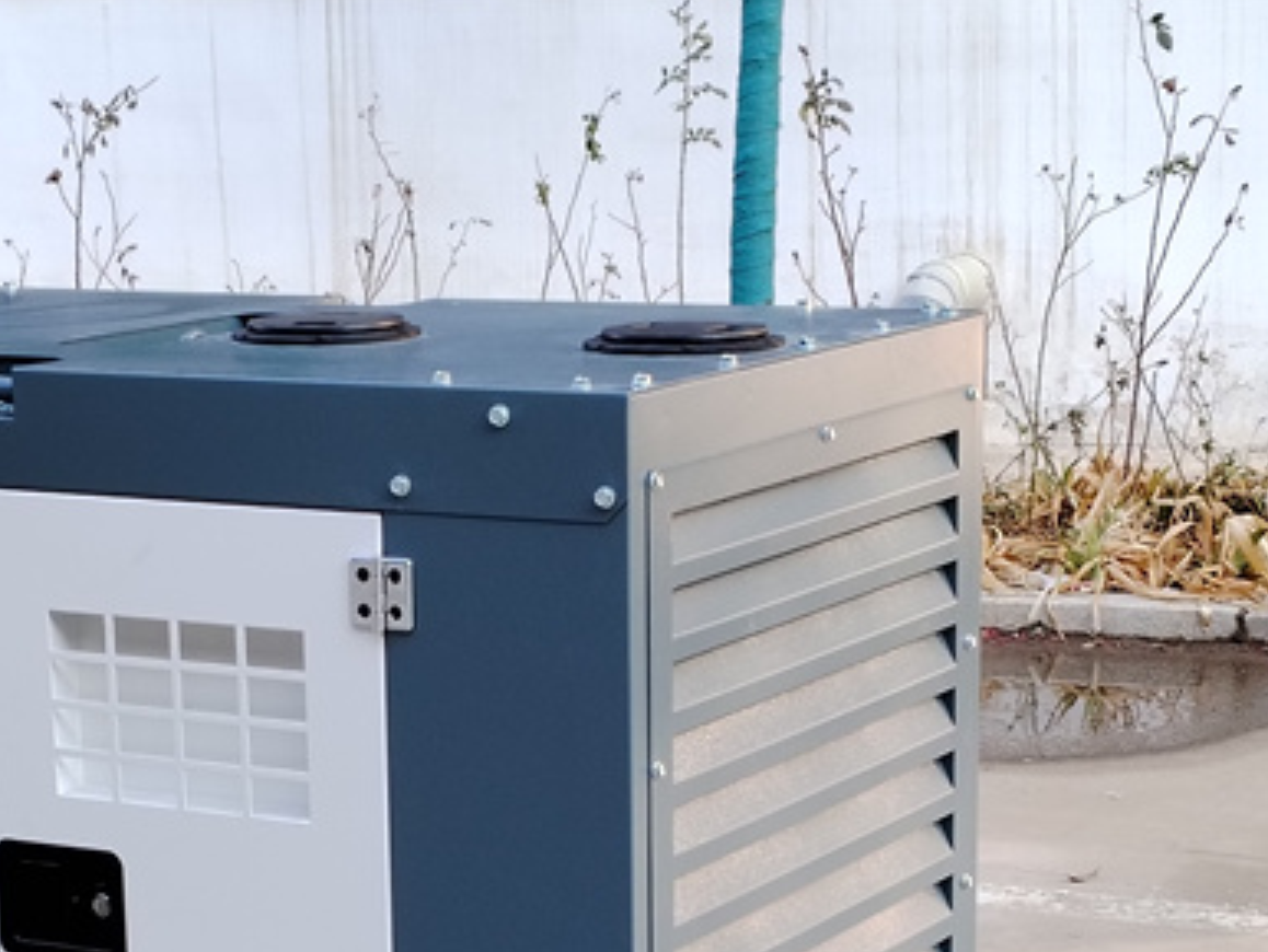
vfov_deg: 14.7
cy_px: 913
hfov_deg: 19.7
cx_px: 355
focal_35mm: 99
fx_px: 3629
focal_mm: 4.25
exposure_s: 1/285
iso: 120
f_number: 1.8
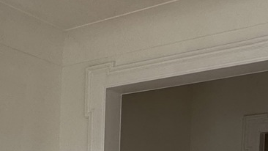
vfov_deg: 13.7
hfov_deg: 26.3
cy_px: 263
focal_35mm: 80
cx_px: 76
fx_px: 569
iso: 64
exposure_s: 1/100
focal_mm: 2.22
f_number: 2.2
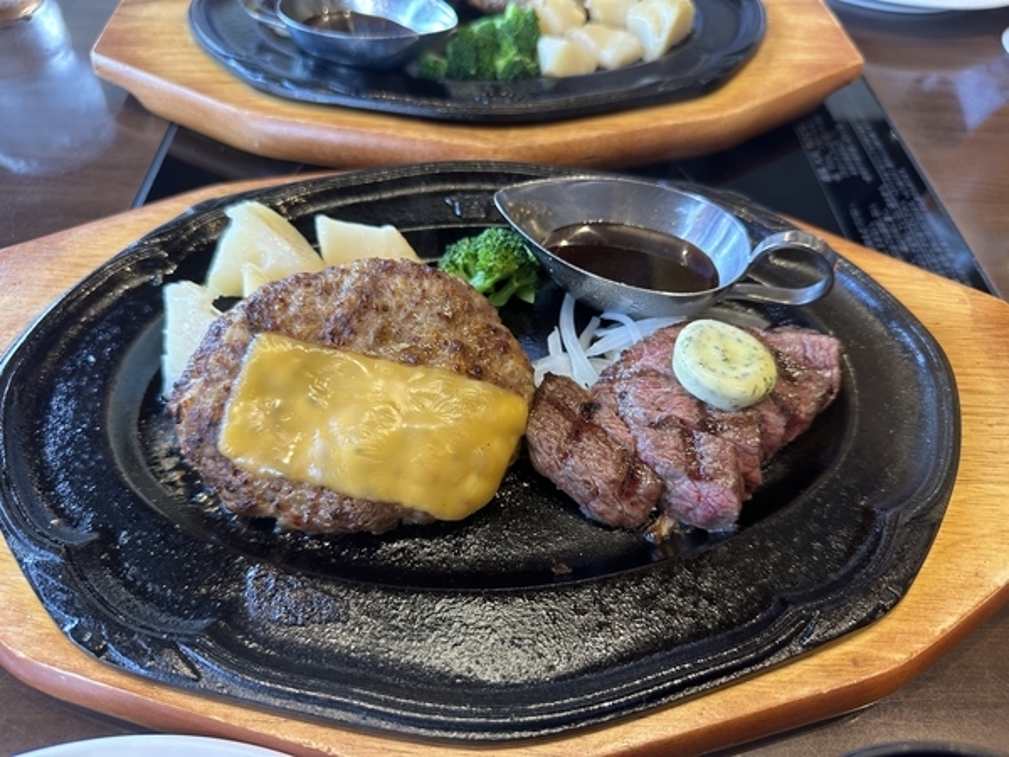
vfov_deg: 56.8
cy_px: 378
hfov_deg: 71.6
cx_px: 504
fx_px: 700
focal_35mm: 24
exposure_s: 1/50
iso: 160
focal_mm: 6.86
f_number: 1.78
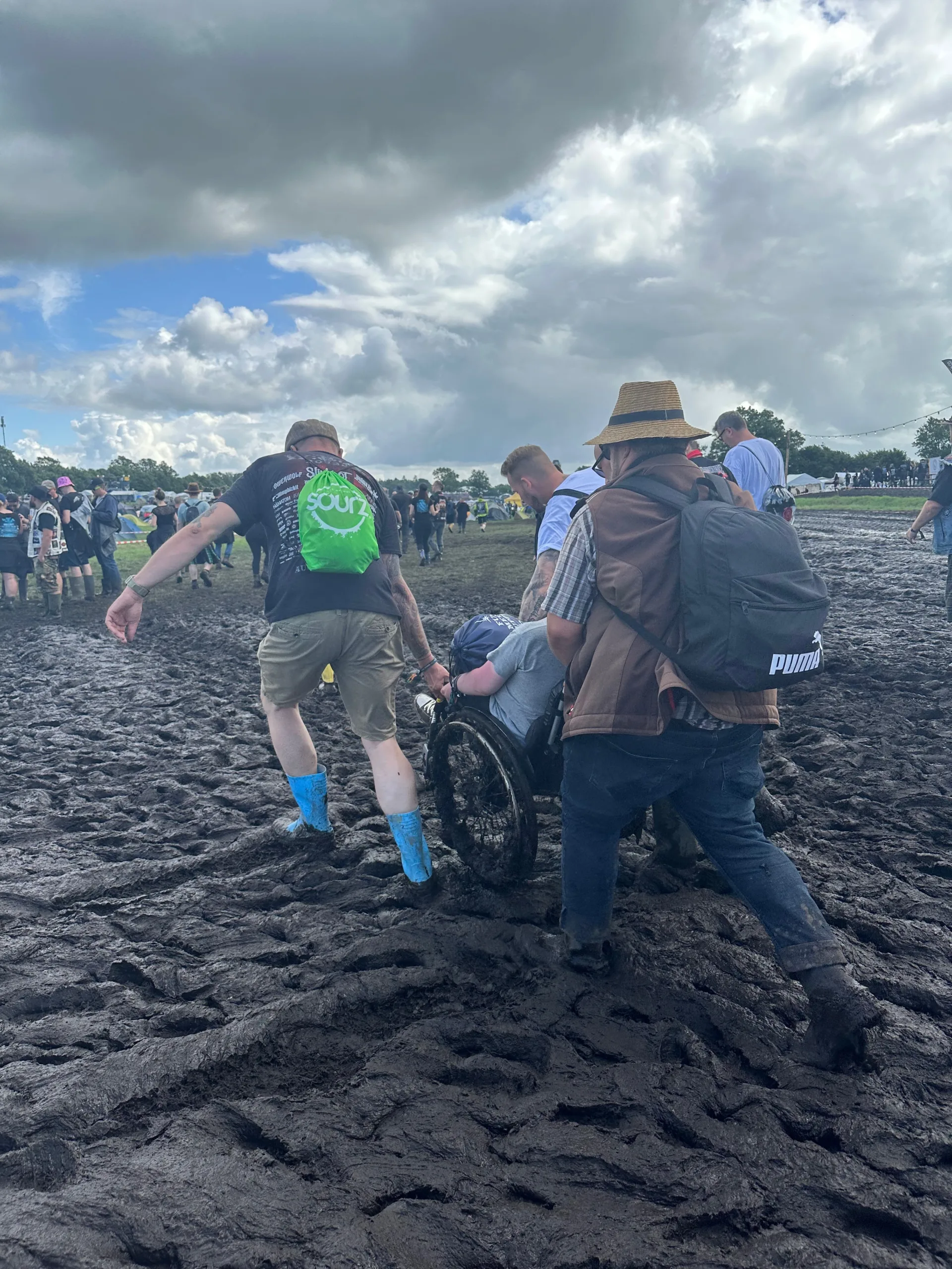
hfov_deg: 56.8
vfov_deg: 71.6
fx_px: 880
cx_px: 476
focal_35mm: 24
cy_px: 634
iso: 80
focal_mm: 6.86
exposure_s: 1/3472
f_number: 1.78
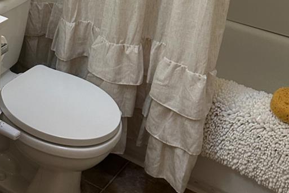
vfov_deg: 18.0
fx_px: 586
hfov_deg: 26.3
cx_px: 1
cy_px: -21
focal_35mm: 73
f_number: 1.78
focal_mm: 6.86
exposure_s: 1/60
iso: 250
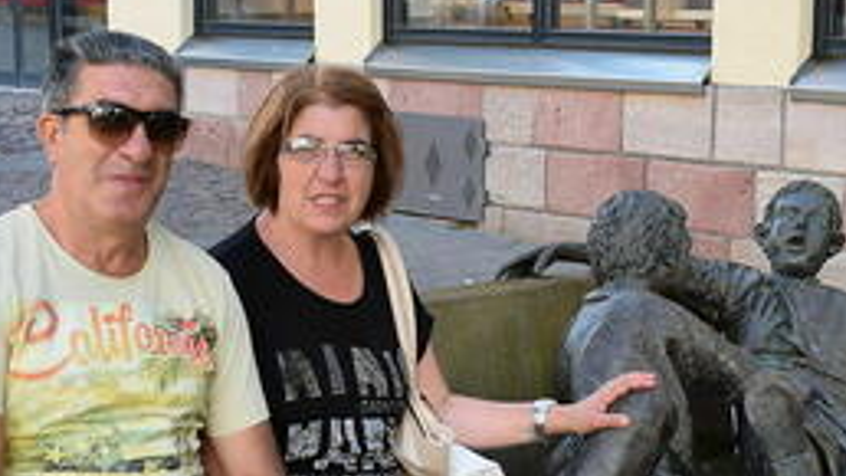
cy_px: 506
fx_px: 2046
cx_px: 390
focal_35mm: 91
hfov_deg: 23.4
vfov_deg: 13.0
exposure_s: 1/160
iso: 400
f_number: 6.3
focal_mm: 25
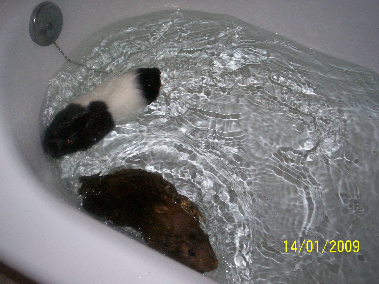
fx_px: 394
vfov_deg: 39.7
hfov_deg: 51.4
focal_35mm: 36
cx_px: 190
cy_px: 142
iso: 140
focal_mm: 5.9
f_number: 4.5
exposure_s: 1/64
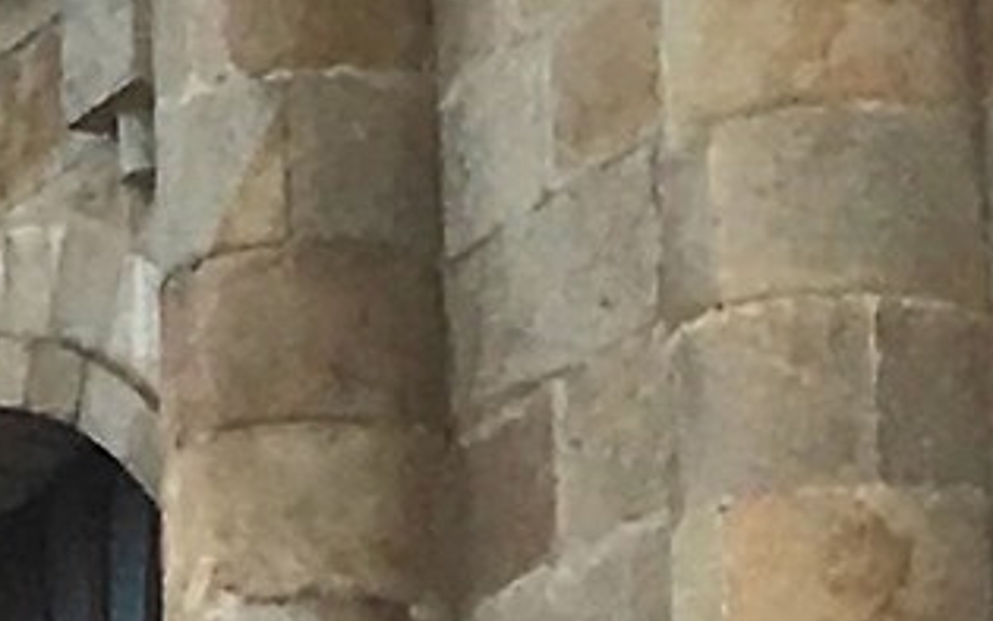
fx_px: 6334
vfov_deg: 5.4
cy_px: 1690
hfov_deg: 8.6
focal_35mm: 234
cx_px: -880
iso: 25
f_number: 2.2
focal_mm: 4.15
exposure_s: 1/1508
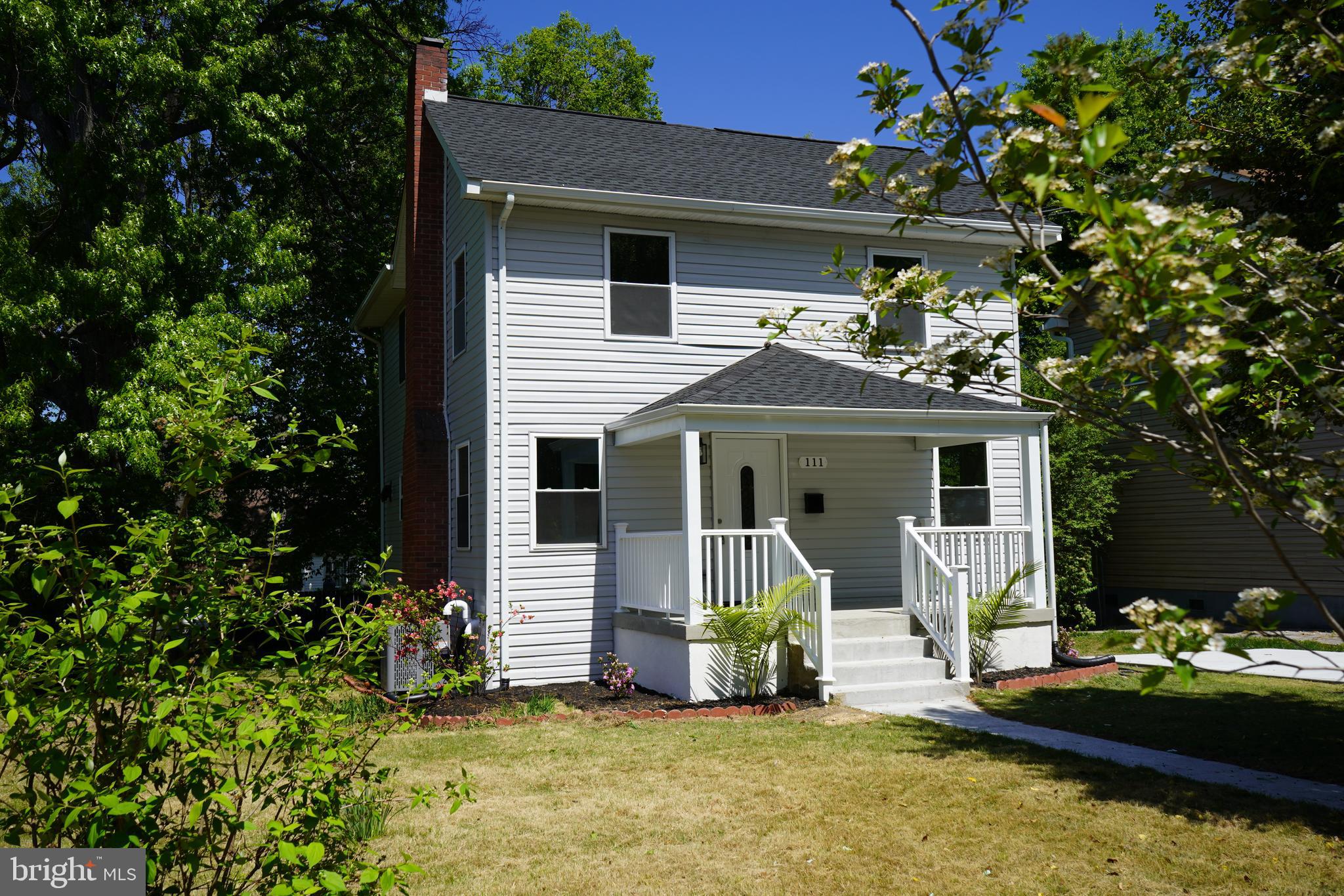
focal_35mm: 31
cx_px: 672
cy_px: 448
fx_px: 1157
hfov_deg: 60.3
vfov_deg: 42.3
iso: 100
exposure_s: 1/200
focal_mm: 31
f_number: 10
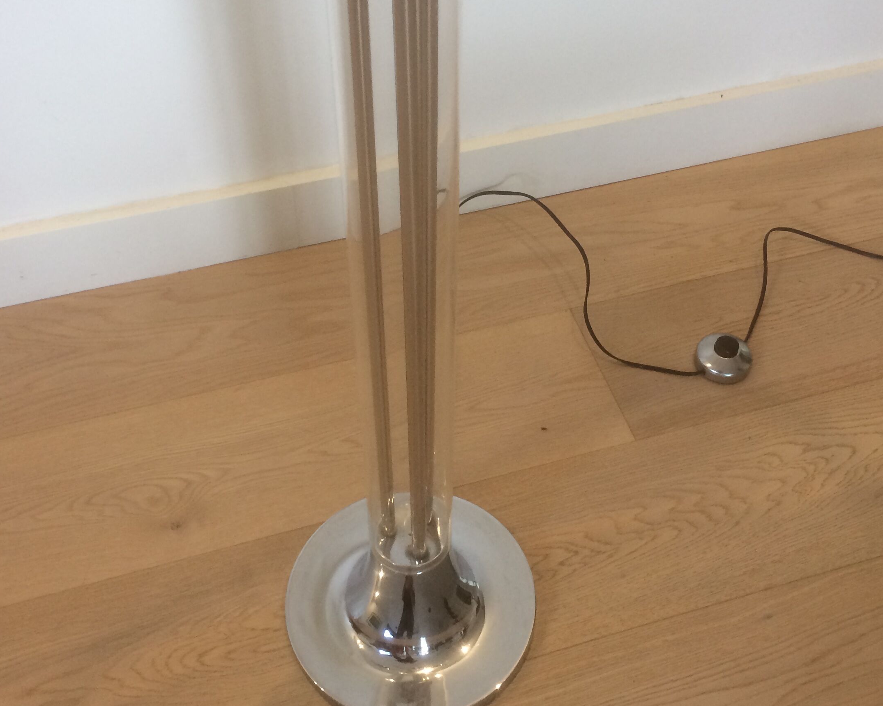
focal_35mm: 43
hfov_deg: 42.9
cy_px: 293
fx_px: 1124
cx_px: 459
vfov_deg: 34.8
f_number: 2.2
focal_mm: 4.15
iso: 64
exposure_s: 1/33
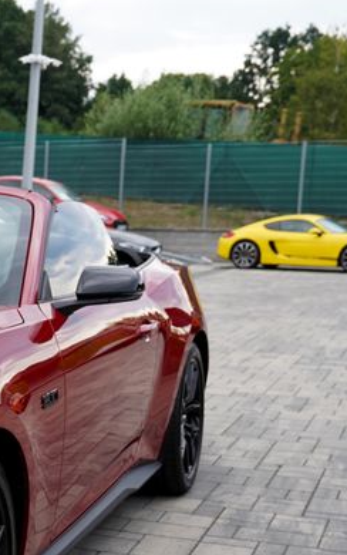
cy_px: 408
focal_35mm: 75
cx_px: -256
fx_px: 1134
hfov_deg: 15.3
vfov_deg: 27.2
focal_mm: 28
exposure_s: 1/60
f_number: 4
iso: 100
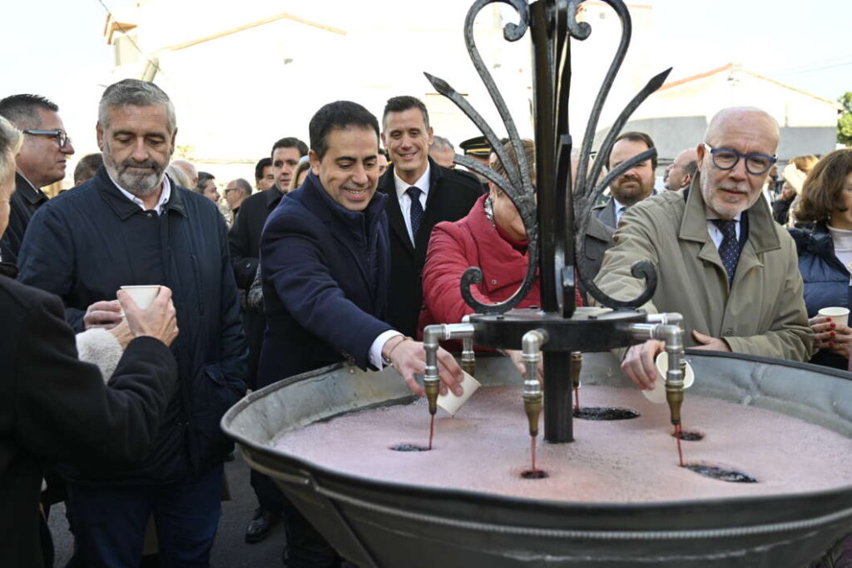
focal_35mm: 32
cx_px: 426
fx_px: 769
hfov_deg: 58.0
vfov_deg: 40.5
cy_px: 284
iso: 200
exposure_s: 1/200
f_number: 5
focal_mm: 32.5
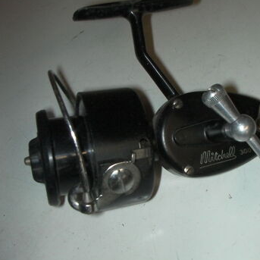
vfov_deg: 36.1
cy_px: 128
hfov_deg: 35.7
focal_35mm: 47
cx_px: 176
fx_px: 399
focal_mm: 6.3
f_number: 5.6
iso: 200
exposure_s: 1/30
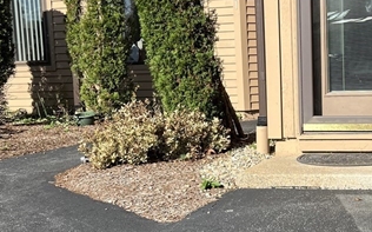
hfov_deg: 29.9
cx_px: 301
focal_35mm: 67
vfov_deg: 19.3
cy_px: 152
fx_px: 679
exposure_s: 1/3460
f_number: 1.5
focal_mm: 5.7
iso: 50
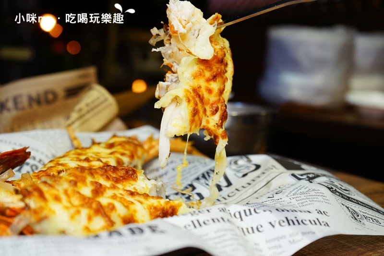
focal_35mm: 50
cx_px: 192
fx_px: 533
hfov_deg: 39.6
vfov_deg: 27.0
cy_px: 128
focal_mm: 50
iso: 800
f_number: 5.6
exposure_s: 1/40
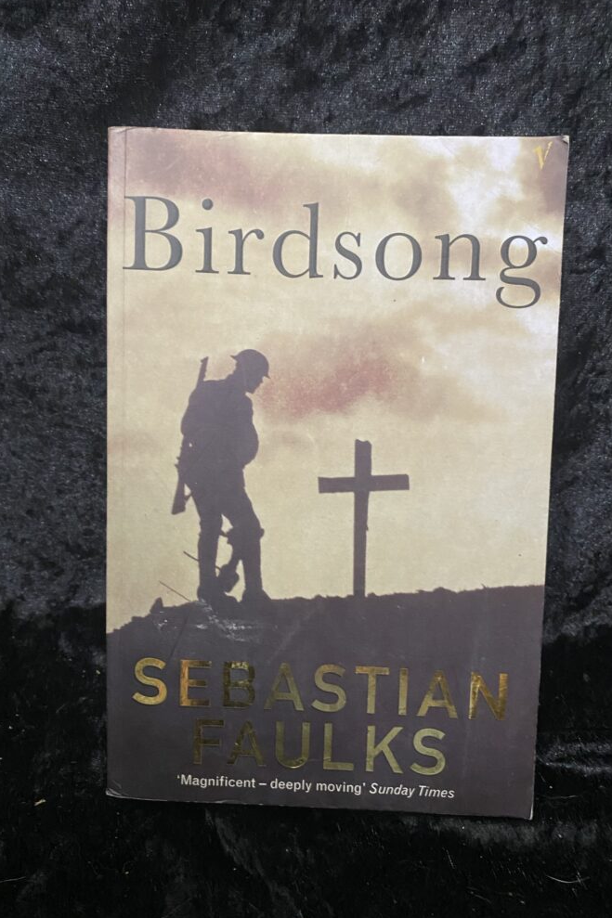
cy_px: 468
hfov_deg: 46.4
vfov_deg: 65.5
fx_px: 714
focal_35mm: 28
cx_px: 293
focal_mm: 4.25
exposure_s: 1/25
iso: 500
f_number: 1.8
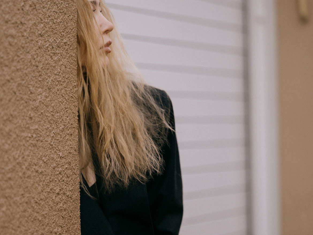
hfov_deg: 8.4
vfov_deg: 6.3
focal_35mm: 236
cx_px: 120
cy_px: 144
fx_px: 2134
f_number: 2.8
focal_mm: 140
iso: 320
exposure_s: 1/200
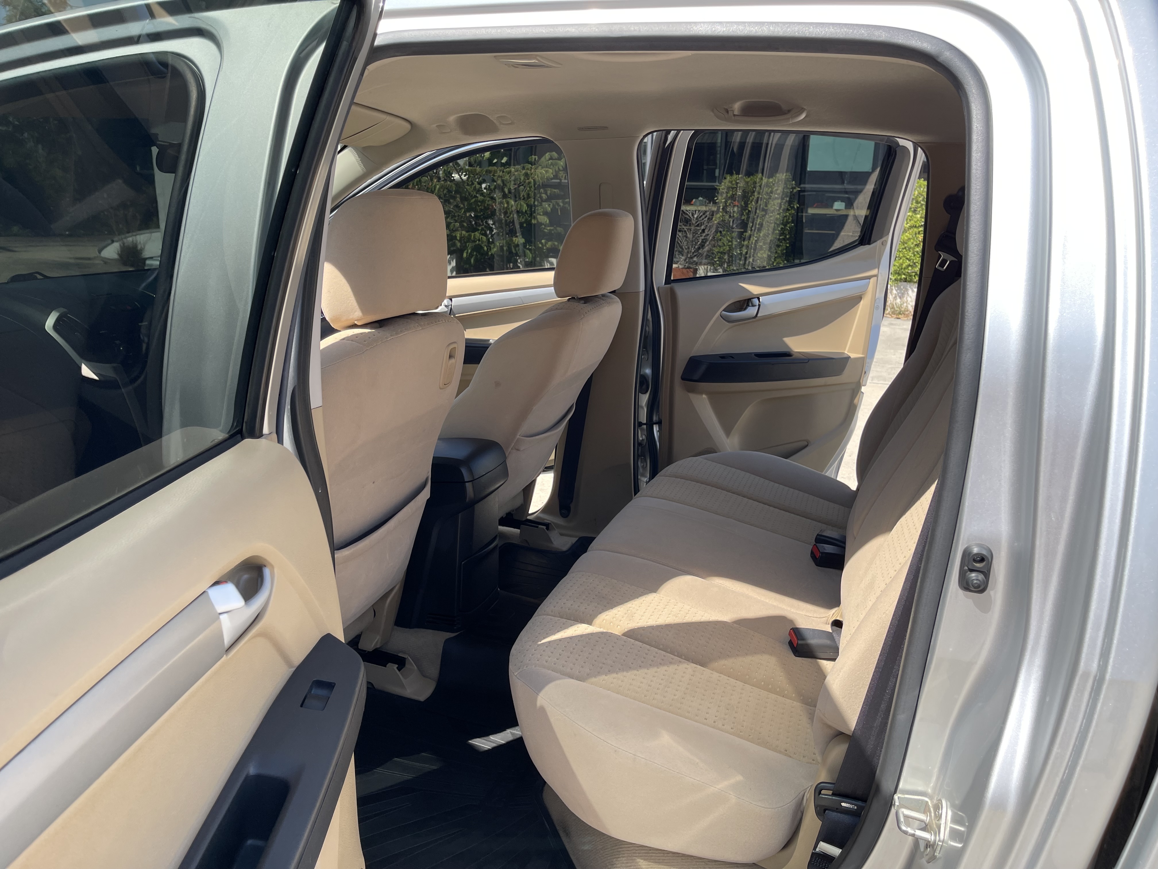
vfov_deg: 53.1
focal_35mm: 26
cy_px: 434
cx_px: 579
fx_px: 870
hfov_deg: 67.3
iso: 32
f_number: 1.6
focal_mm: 5.1
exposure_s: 1/801
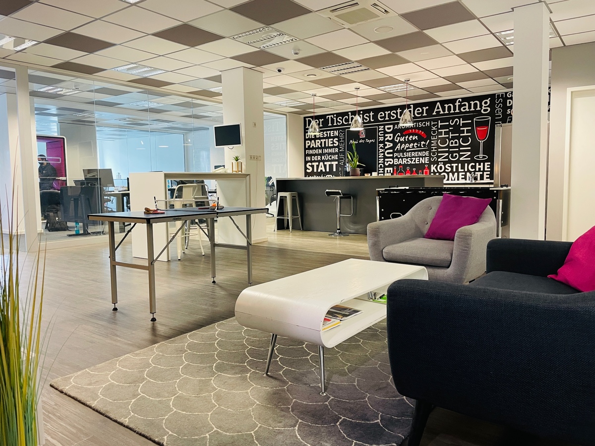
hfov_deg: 67.3
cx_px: 298
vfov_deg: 53.1
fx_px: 447
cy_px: 223
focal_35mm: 26
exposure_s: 1/50
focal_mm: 4.2
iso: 200
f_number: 1.6
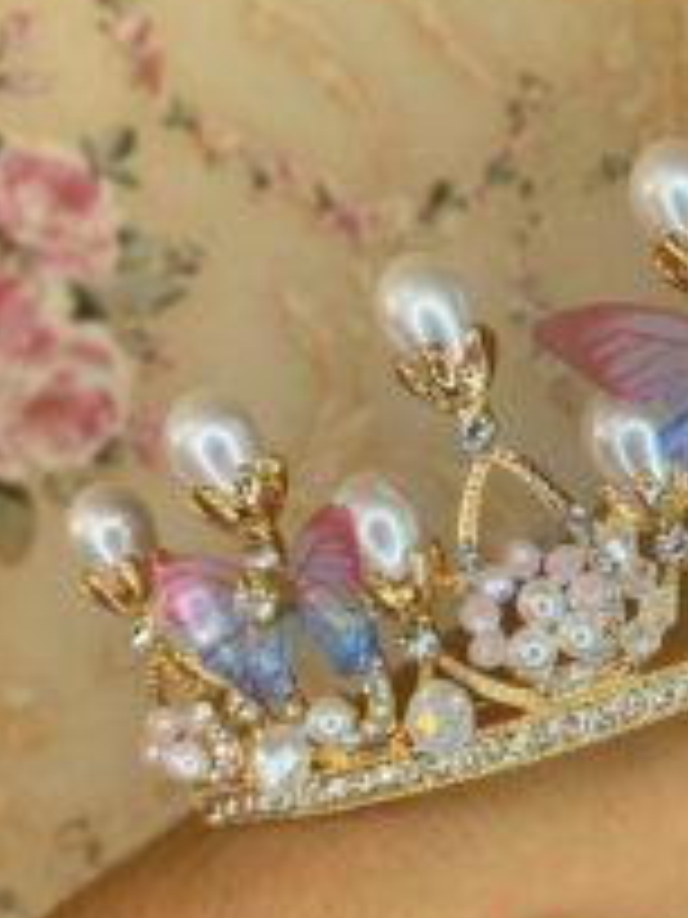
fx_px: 1458
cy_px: 508
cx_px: 571
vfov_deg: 34.9
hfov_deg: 26.0
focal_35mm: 55
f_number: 1.8
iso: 50
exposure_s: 1/122
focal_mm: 4.25
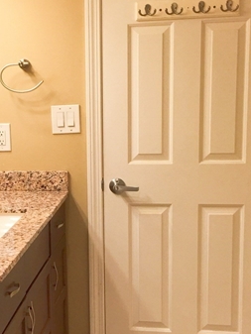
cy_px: 200
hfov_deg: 21.9
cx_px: 40
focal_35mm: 66
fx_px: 638
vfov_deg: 29.3
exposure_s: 1/30
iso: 25
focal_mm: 4.15
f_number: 2.2
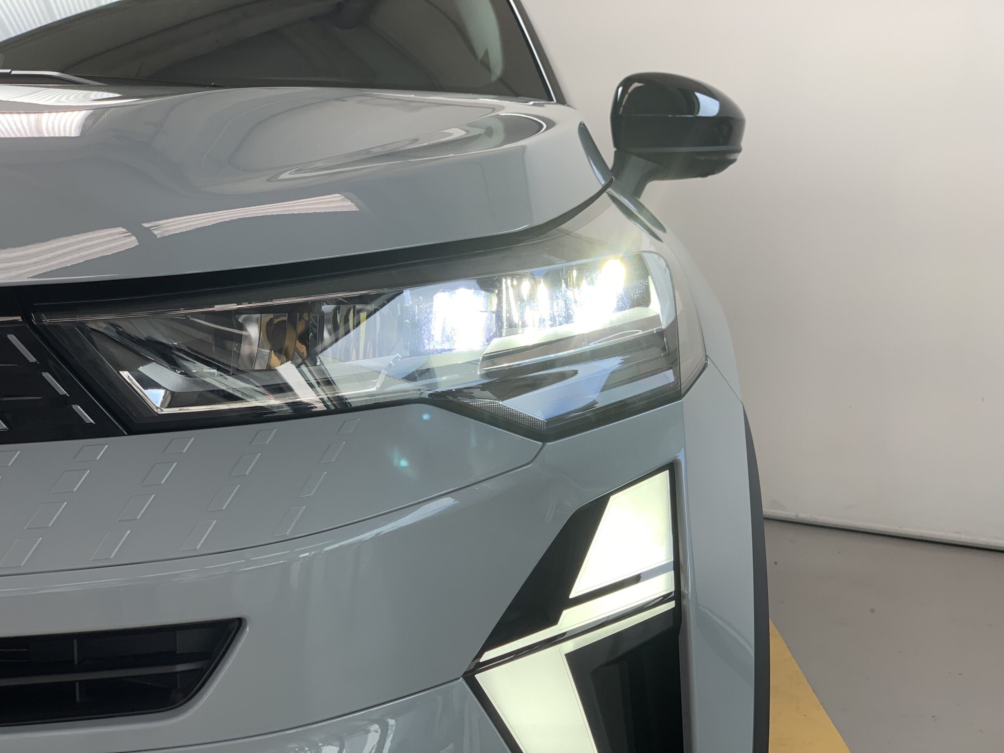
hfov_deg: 36.8
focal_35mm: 52
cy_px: 376
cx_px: 502
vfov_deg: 28.0
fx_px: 1508
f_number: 2.4
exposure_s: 1/83
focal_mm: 6
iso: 20
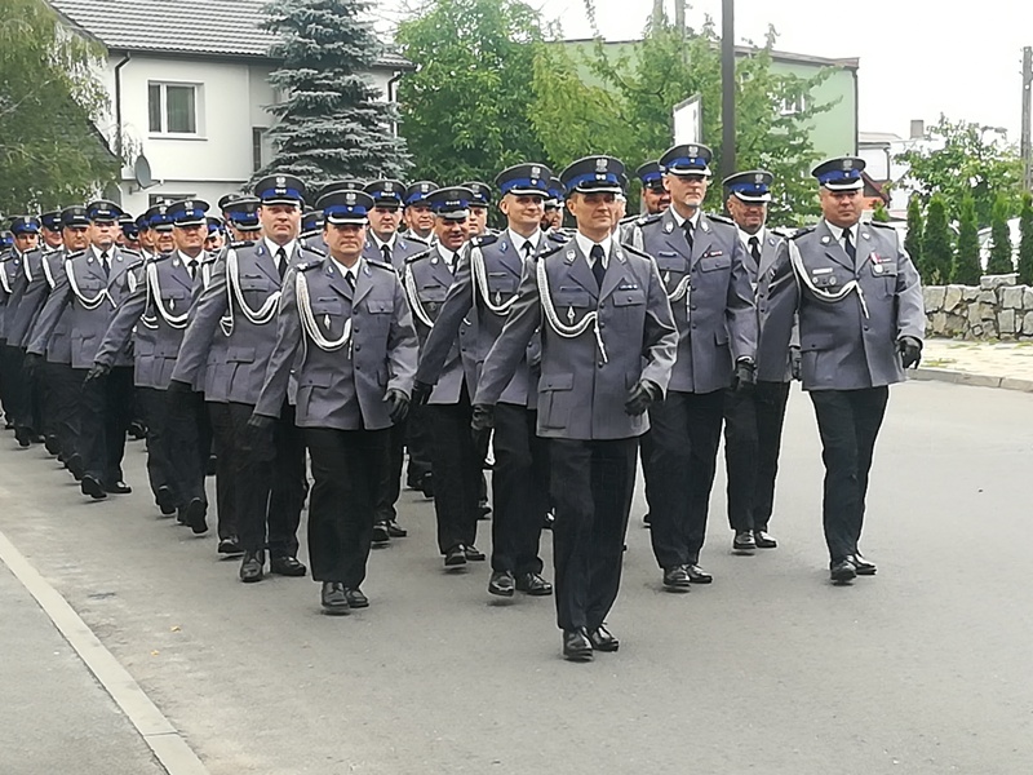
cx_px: 516
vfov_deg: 15.1
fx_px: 2924
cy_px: 388
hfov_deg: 20.0
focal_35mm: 98
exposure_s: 1/144
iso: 50
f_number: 2.2
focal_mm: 3.83
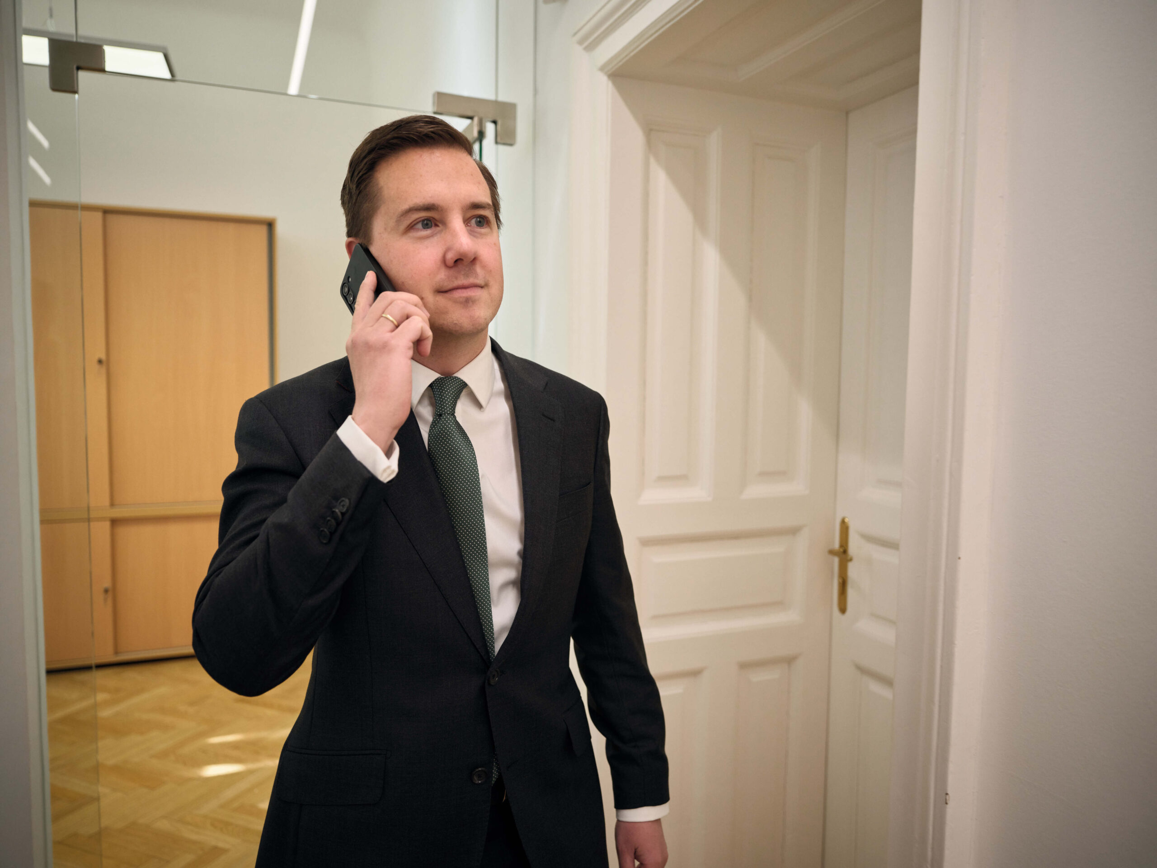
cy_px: 434
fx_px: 802
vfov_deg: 56.8
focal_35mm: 24
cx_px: 578
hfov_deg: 71.6
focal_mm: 30
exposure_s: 1/250
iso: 1250
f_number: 3.5
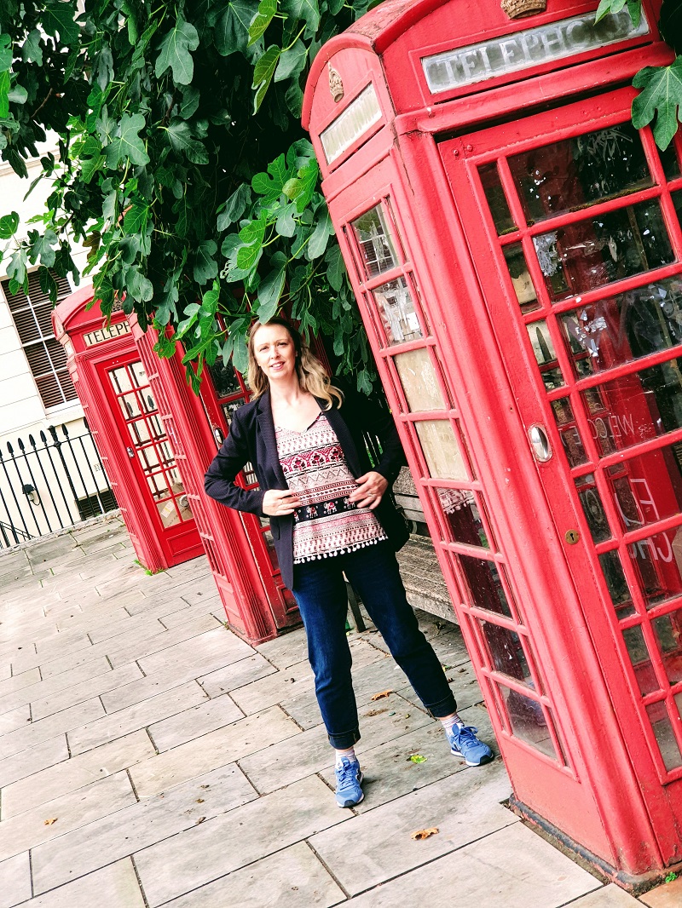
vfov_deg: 36.8
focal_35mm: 52
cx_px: 341
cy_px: 454
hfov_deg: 28.0
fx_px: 1365
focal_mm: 6
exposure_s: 1/126
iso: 100
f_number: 2.4
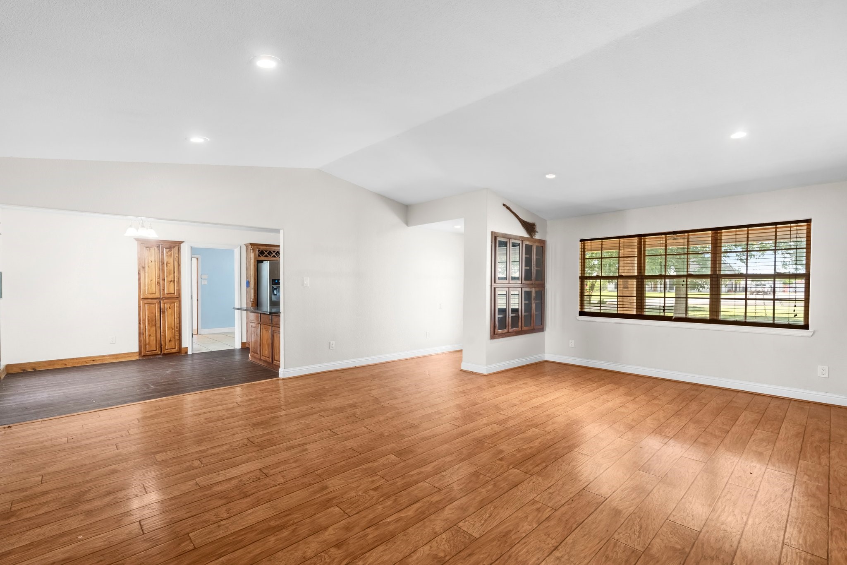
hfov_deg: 96.7
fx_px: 376
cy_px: 282
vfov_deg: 73.7
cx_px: 424
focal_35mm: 16
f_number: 8
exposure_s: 1.3
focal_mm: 16
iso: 400
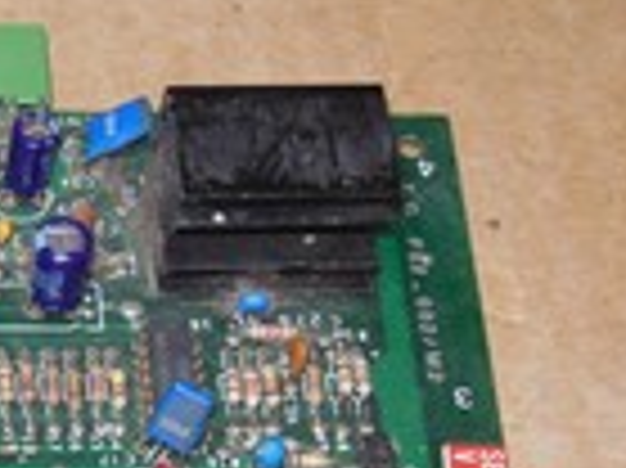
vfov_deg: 7.9
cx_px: -365
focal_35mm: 184
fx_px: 3325
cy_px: 634
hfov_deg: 10.3
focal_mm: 10.2
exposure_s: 1/60
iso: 200
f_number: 4.1
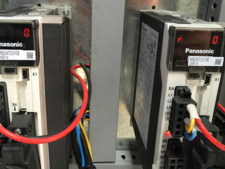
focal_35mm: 39
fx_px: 253
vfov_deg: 36.8
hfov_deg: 47.8
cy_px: 84
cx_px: 106
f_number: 2.2
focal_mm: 4.15
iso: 125
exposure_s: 1/30
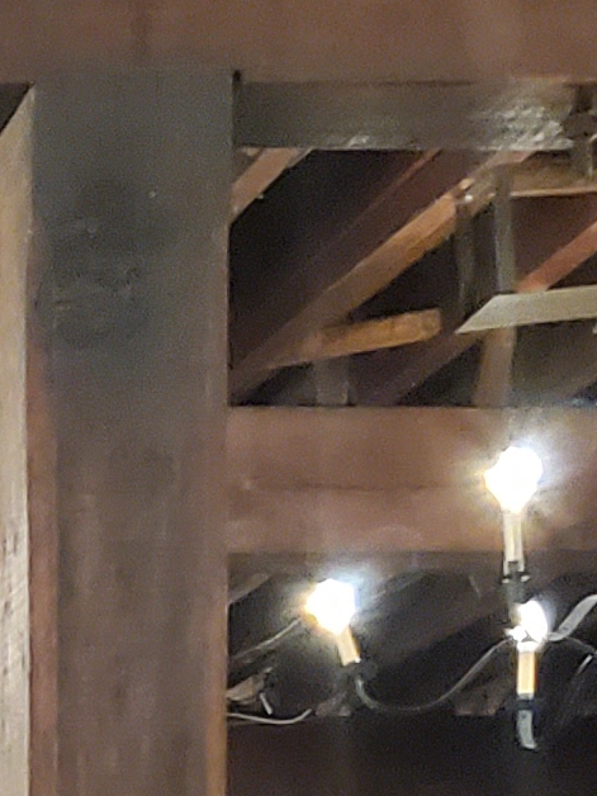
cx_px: -1030
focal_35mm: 167
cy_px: 1636
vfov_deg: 10.7
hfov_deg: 7.9
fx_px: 3840
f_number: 1.5
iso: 640
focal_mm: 4.3
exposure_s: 1/14
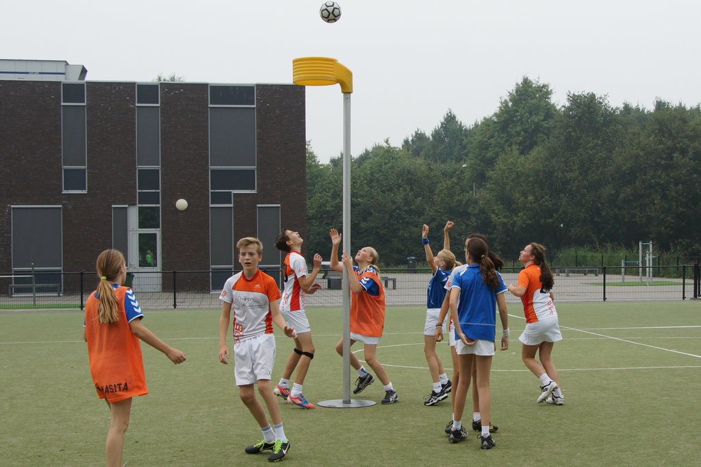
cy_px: 234
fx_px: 759
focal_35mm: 39
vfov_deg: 34.2
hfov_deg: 49.6
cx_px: 350
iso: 320
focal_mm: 26
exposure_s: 1/640
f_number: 6.3
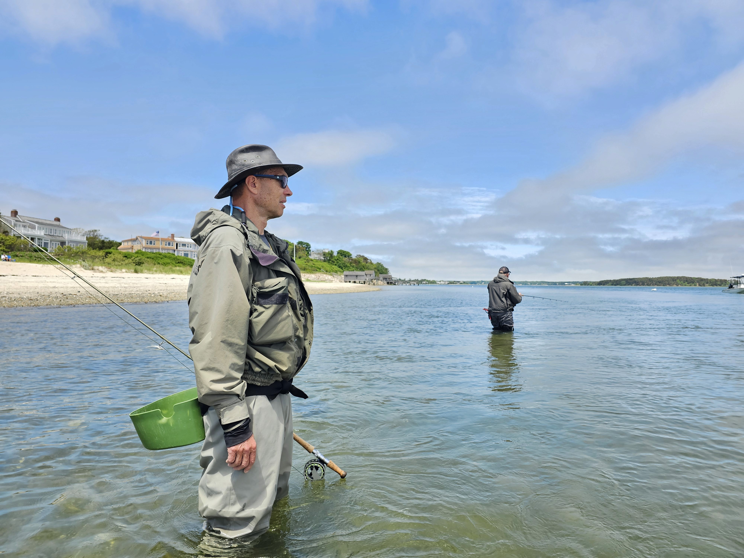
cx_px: 372
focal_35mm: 23
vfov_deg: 58.9
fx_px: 494
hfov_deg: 73.9
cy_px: 279
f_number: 1.7
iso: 25
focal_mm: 6.3
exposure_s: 1/719
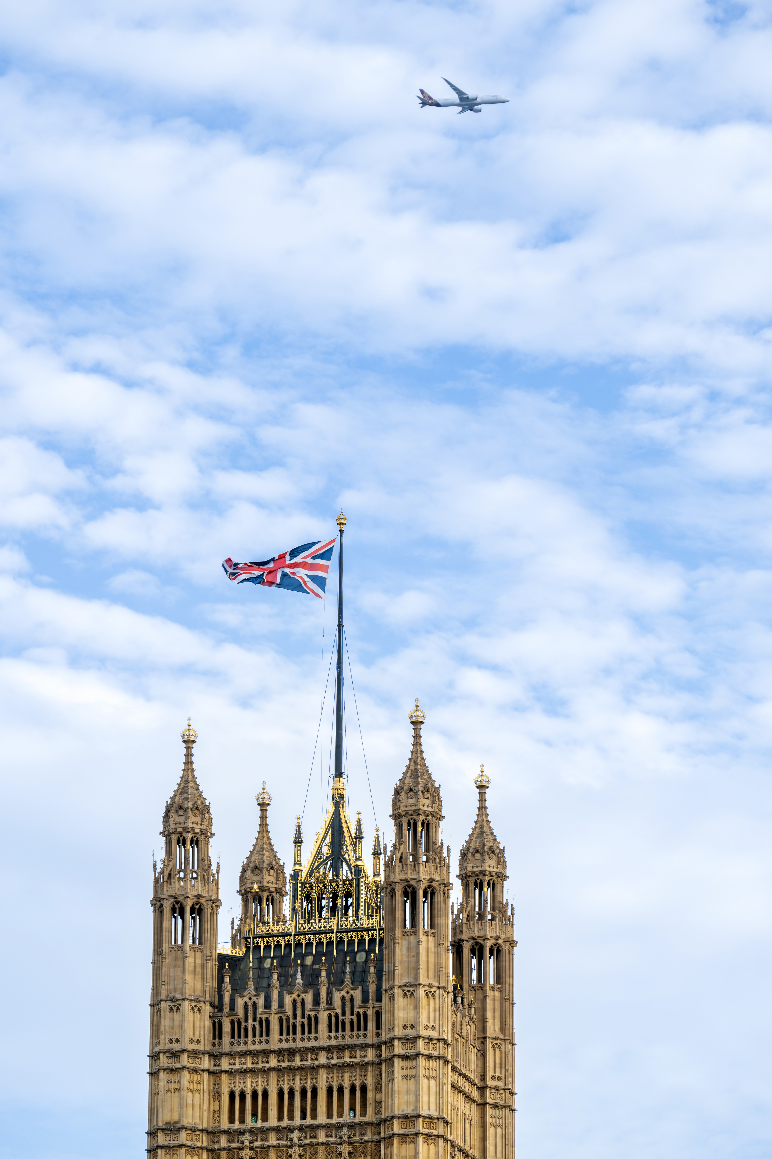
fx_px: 3699
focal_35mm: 115
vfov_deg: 17.8
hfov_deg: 11.9
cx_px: 386
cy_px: 580
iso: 64
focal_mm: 115
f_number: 6.3
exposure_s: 1/125
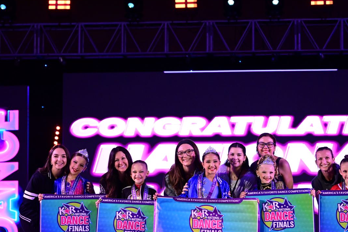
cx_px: 197
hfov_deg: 21.2
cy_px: 160
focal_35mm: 96
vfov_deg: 14.2
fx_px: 928
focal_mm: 68
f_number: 3.2
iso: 3200
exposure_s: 1/1000
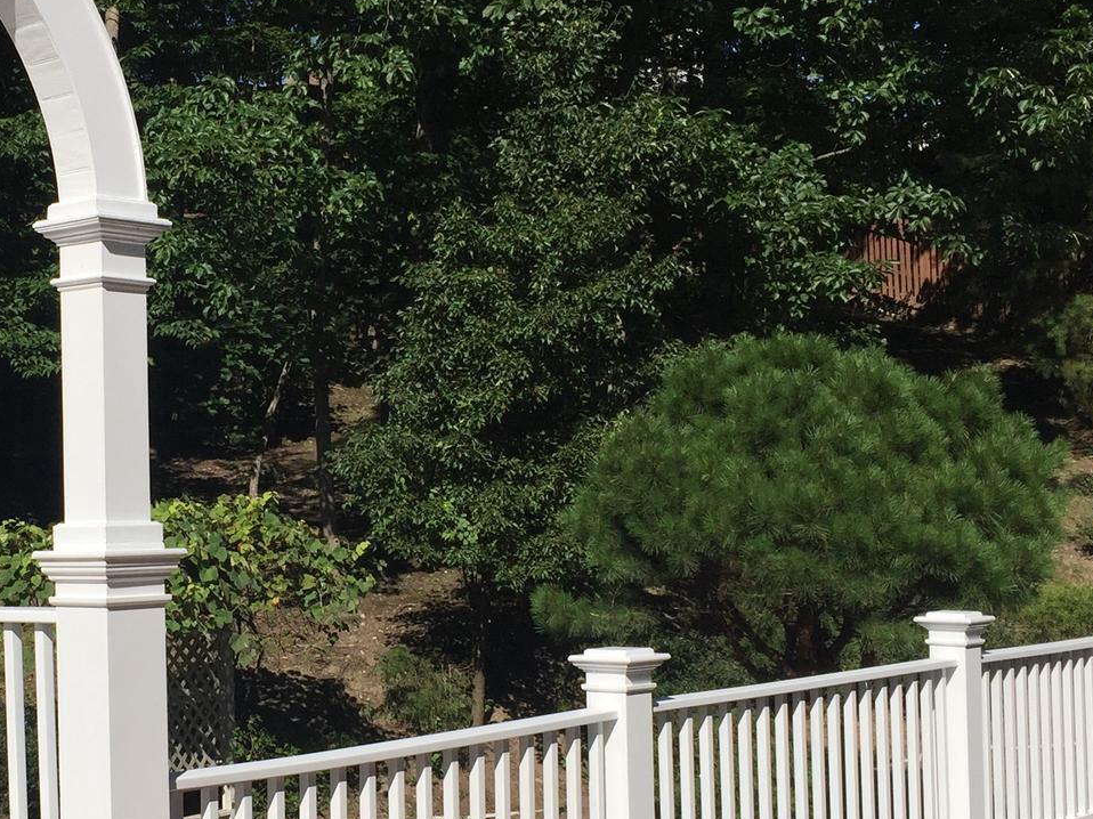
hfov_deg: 30.6
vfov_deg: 23.6
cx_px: 252
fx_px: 1957
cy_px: 514
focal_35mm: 62
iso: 32
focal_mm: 4.15
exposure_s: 1/3968
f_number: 2.2
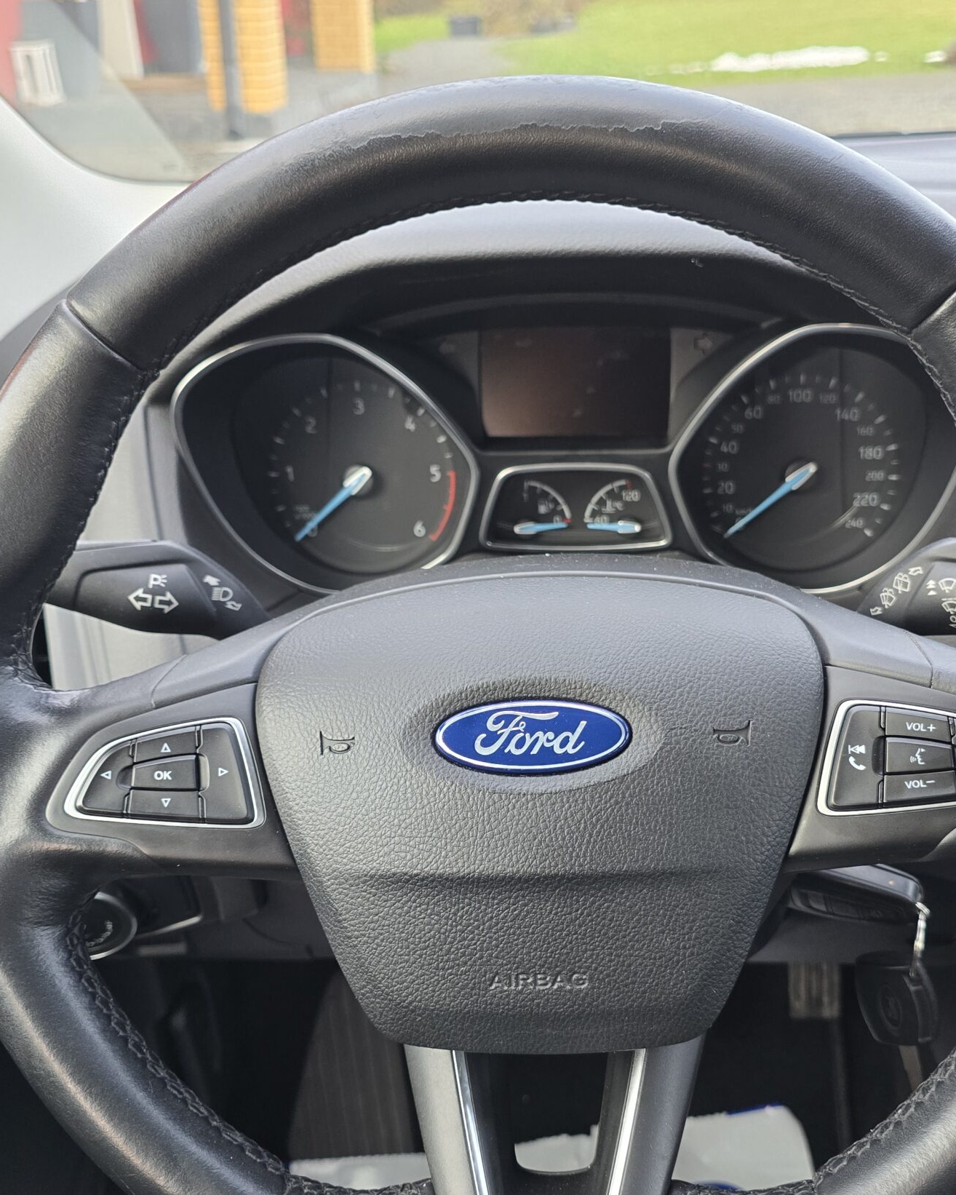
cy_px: 698
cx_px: 525
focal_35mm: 35
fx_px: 1238
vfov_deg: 51.3
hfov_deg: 42.2
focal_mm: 6.3
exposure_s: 1/180
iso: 160
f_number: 1.7
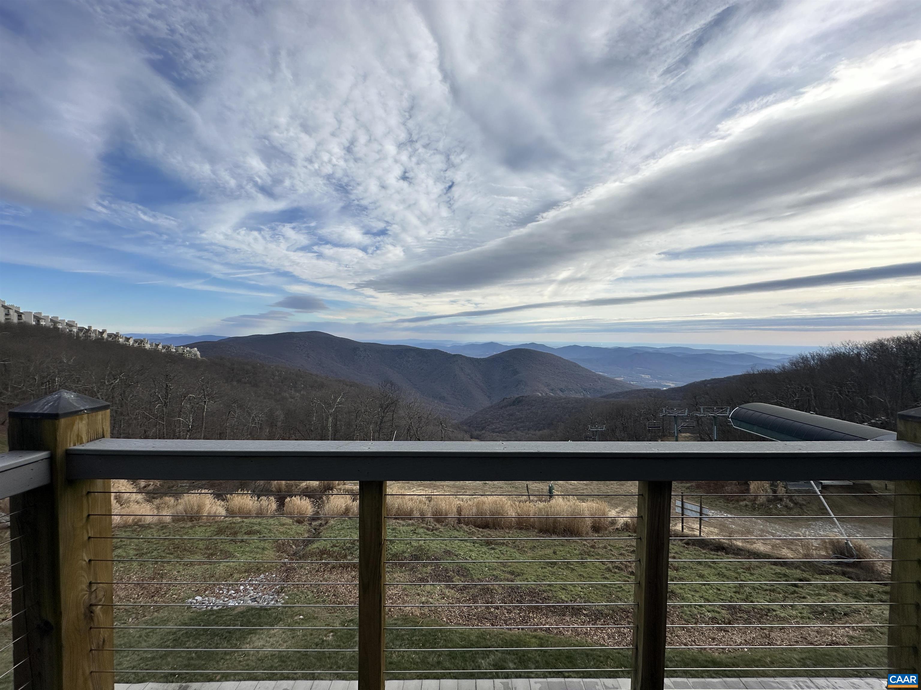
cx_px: 460
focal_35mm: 14
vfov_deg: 85.7
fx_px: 372
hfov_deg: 102.1
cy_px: 345
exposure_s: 1/2174
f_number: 2.2
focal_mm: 2.22
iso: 50
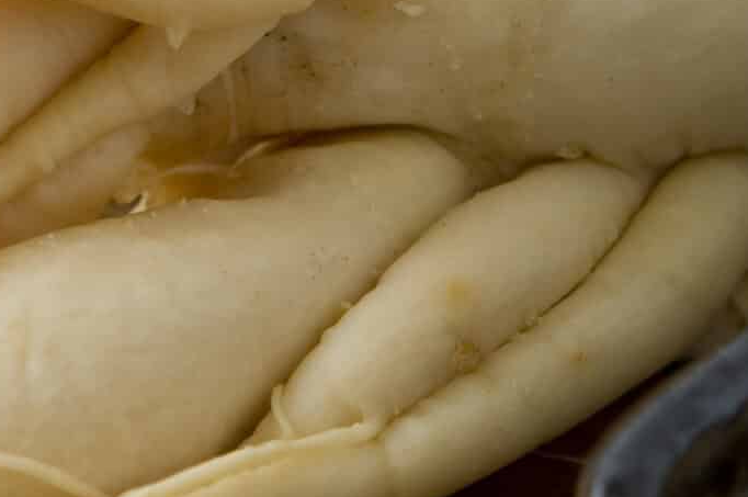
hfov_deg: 6.7
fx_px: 6431
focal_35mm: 310
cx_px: 306
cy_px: -269
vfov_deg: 4.4
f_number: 8
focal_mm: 55
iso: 100
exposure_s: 1/100
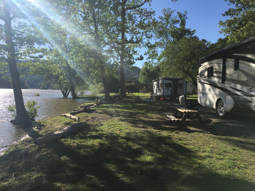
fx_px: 214
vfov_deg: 48.2
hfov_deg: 61.7
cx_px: 128
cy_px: 96
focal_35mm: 29
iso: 25
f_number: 2.2
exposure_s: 1/1923
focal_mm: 4.15
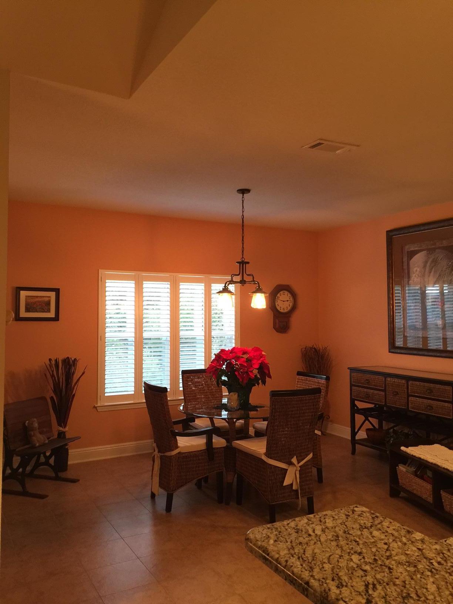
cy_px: 302
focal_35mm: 29
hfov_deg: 48.2
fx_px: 506
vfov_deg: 61.7
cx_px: 226
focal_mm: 4.15
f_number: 2.2
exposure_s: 1/15
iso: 100
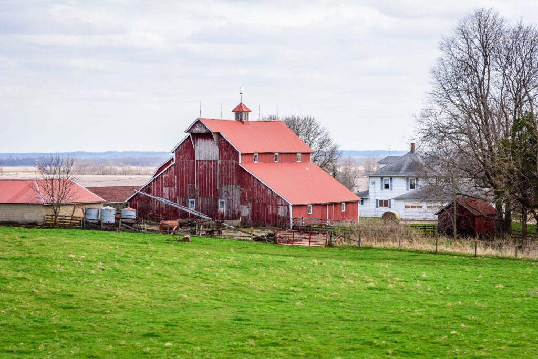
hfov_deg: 20.8
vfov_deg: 14.0
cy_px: 180
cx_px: 269
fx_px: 1465
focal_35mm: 98
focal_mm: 98
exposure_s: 1/500
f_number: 8
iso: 400
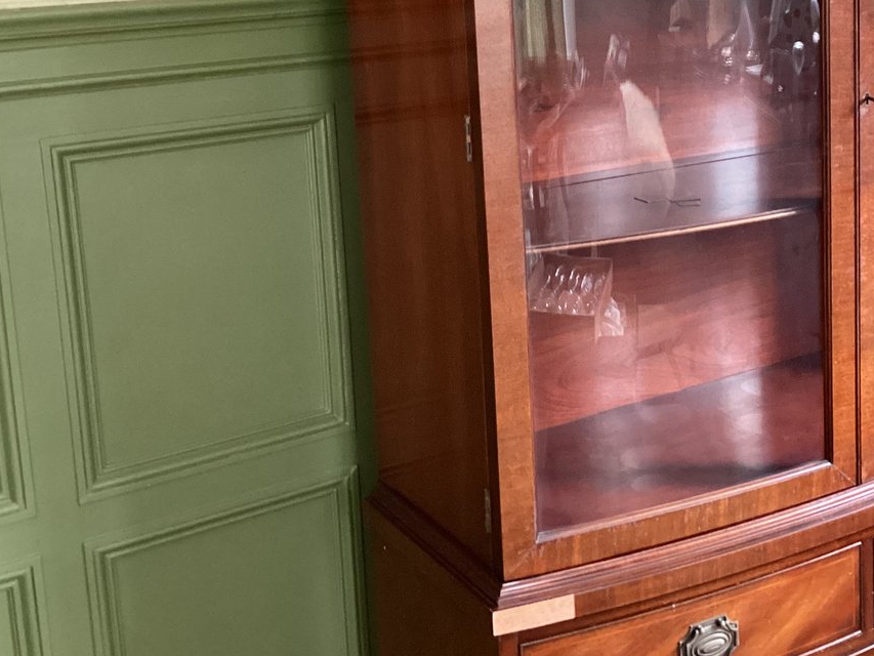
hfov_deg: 34.1
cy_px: 121
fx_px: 1389
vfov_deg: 26.0
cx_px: 674
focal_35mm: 55
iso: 400
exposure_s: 1/40
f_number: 2.4
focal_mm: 3.3
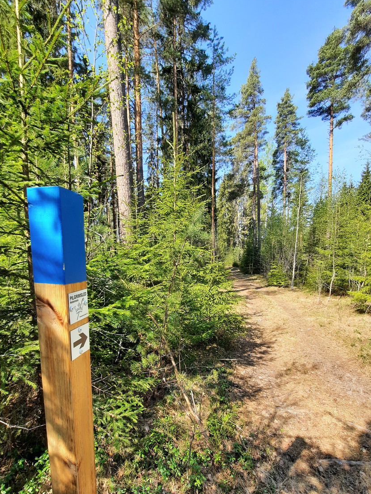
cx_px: 172
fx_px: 214
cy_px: 279
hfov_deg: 81.6
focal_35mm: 15
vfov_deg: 97.6
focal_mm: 1.74
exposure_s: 1/462
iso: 40
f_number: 2.2
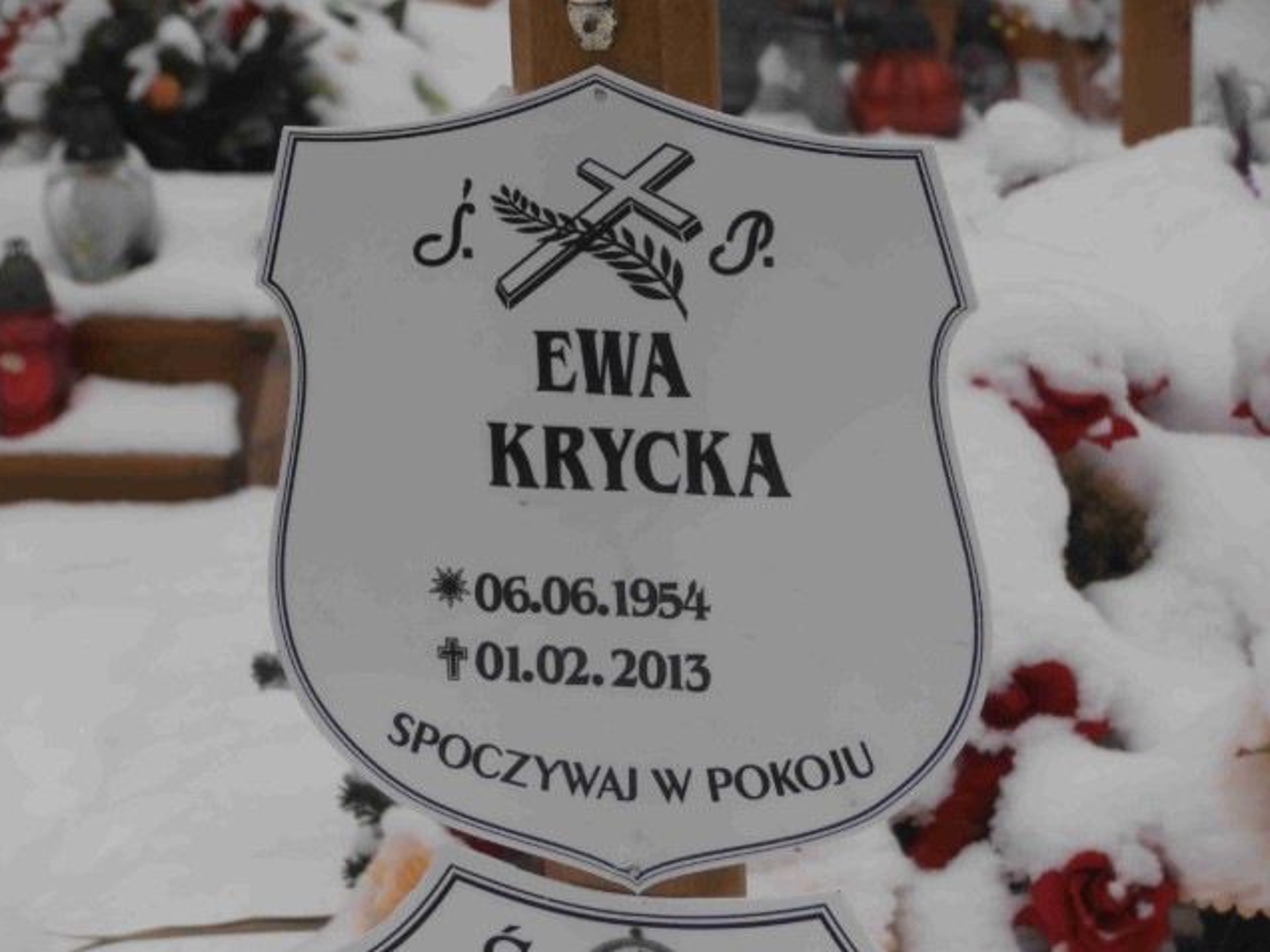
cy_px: 477
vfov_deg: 8.9
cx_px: 633
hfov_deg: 11.8
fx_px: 6127
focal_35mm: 167
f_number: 5.9
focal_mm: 29.44
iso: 80
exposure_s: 1/640
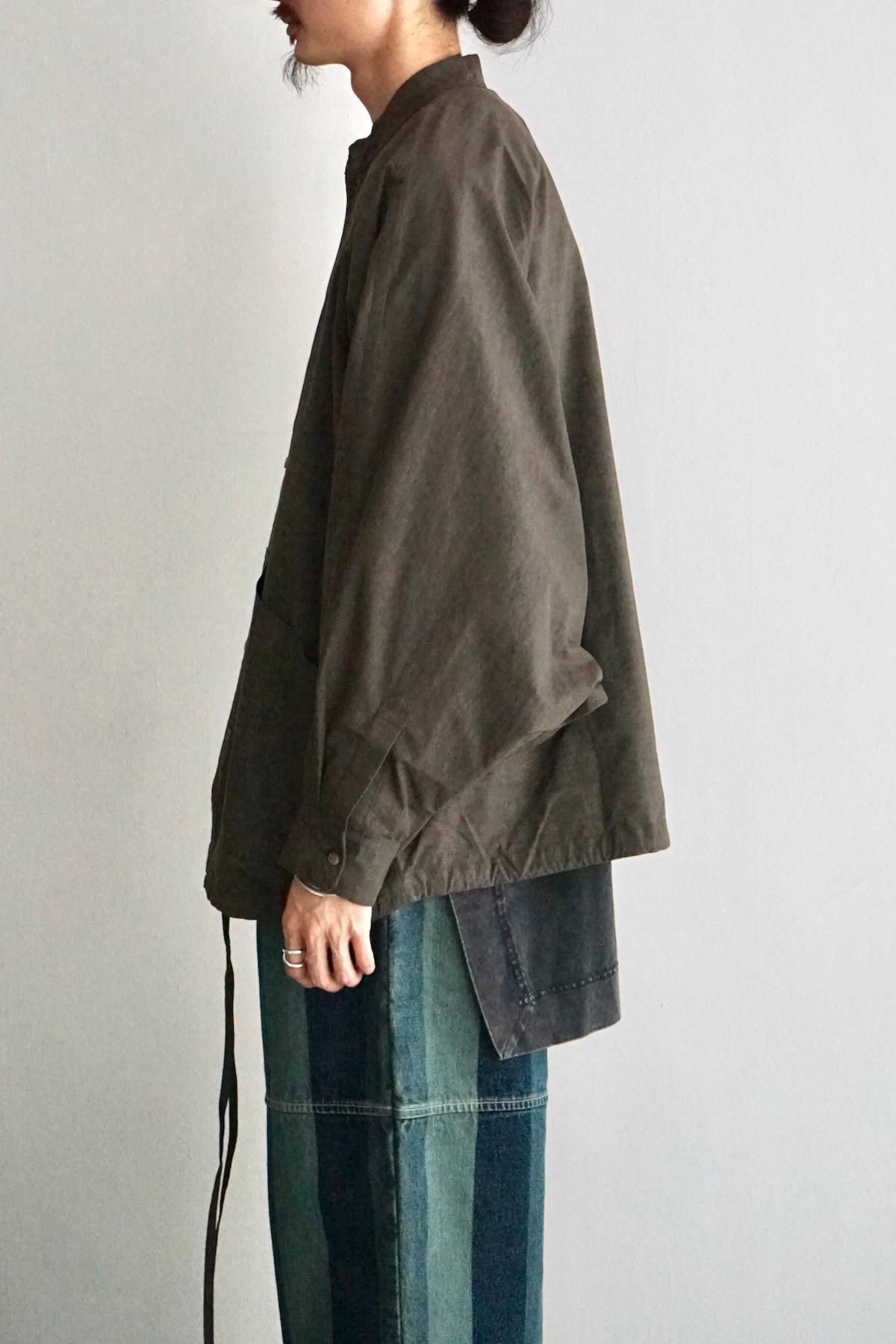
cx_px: 448
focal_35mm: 54
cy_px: 672
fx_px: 2016
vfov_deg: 36.9
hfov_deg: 25.1
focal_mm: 54
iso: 6400
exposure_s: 1/200
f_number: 4.5
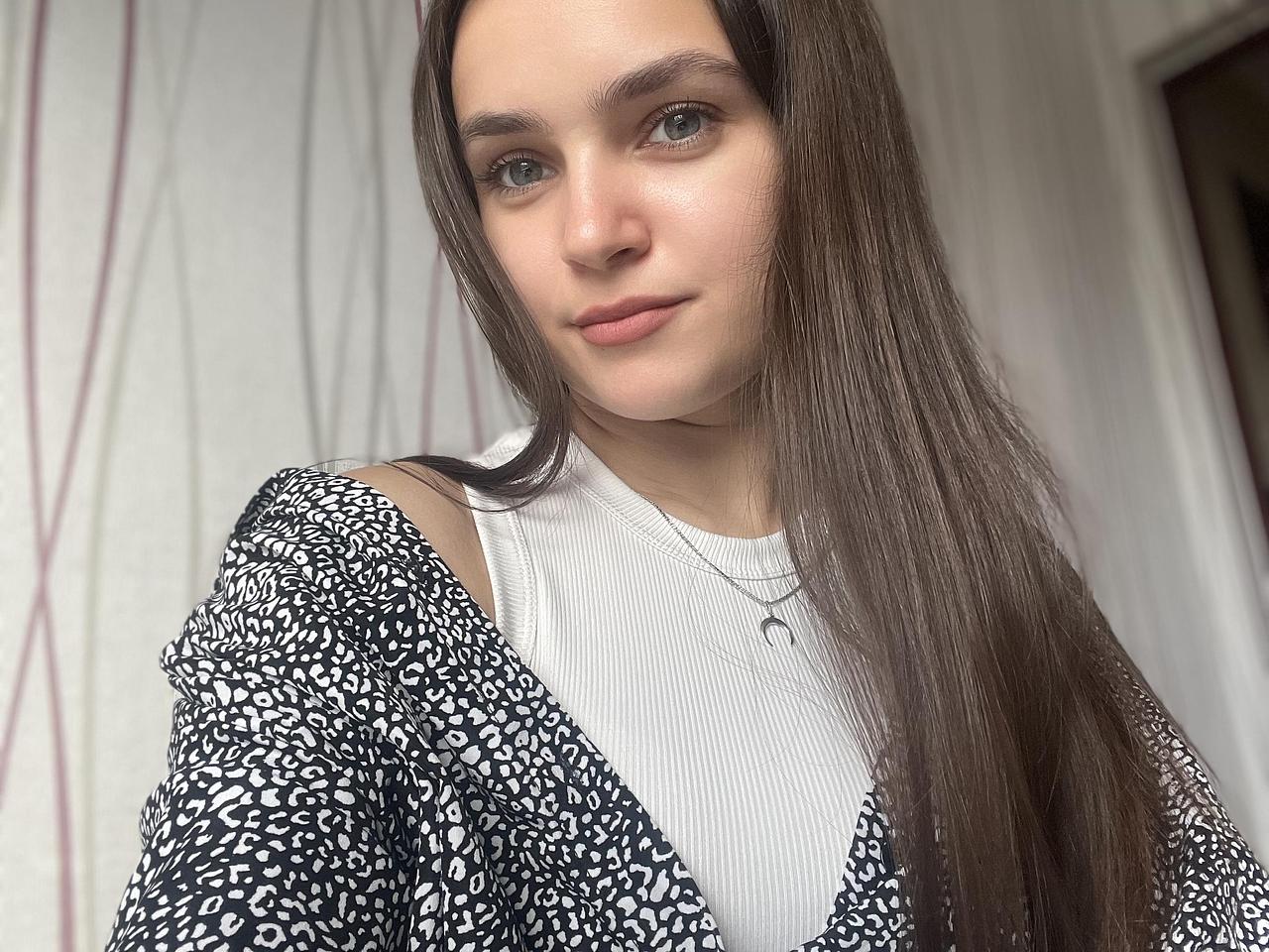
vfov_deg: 46.8
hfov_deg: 60.0
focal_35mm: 30
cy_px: 476
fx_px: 1100
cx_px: 634
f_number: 2.2
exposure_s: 1/73
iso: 100
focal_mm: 2.71
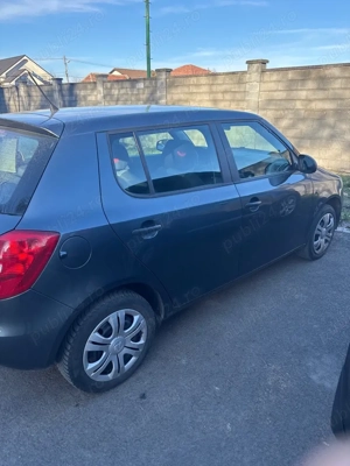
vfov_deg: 67.3
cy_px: 233
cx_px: 175
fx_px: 351
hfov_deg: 53.1
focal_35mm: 26
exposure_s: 1/493
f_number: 1.6
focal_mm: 5.96
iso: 50
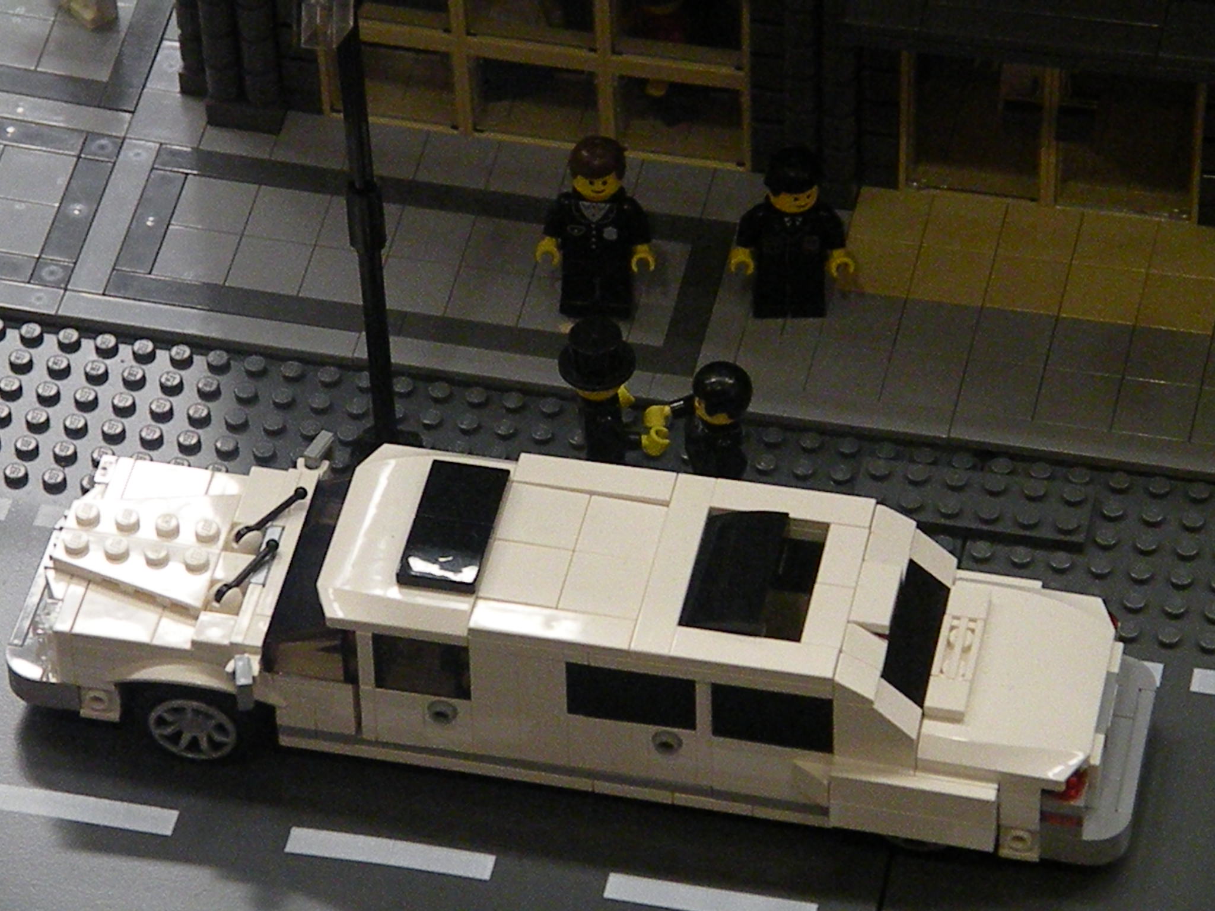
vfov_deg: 8.7
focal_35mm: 170
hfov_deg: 11.6
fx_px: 5967
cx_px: 608
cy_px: 456
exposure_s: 1/110
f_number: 4.5
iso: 1600
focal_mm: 30.1
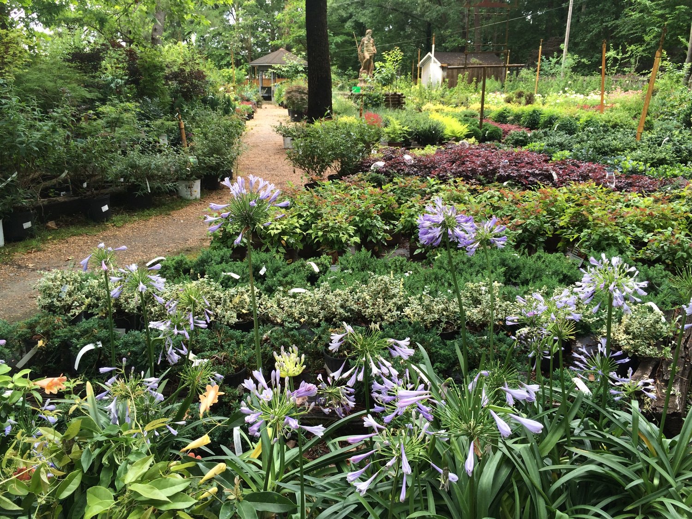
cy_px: 260
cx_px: 346
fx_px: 580
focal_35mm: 29
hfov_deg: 61.7
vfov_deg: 48.2
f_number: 2.2
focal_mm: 4.15
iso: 32
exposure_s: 1/247
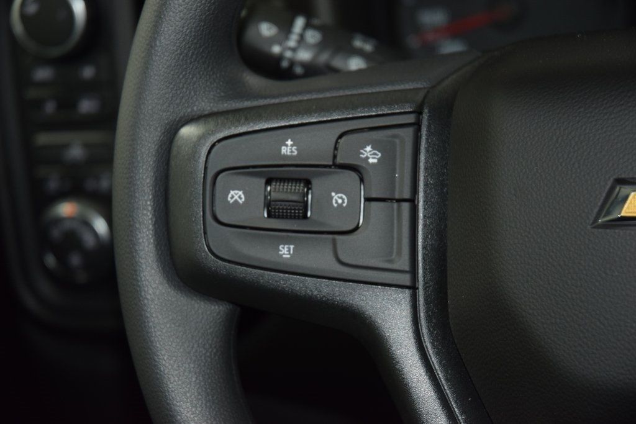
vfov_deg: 13.0
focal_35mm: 105
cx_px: 318
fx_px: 1855
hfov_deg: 19.5
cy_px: 212
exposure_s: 1/25
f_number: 4.5
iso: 1000
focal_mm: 70
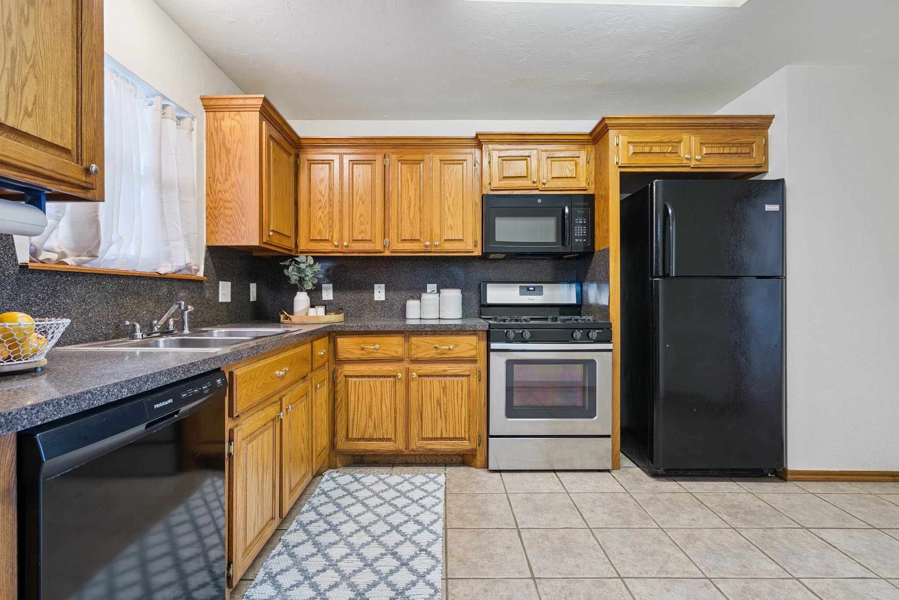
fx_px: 400
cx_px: 450
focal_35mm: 16
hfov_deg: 96.7
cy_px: 300
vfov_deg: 73.8
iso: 200
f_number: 7.1
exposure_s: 1/4
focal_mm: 16
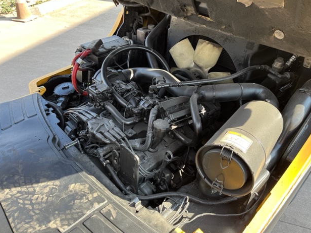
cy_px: 115
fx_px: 243
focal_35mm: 27
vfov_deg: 51.4
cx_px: 159
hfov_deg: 65.3
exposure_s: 1/173
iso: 40
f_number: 1.6
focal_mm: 5.1
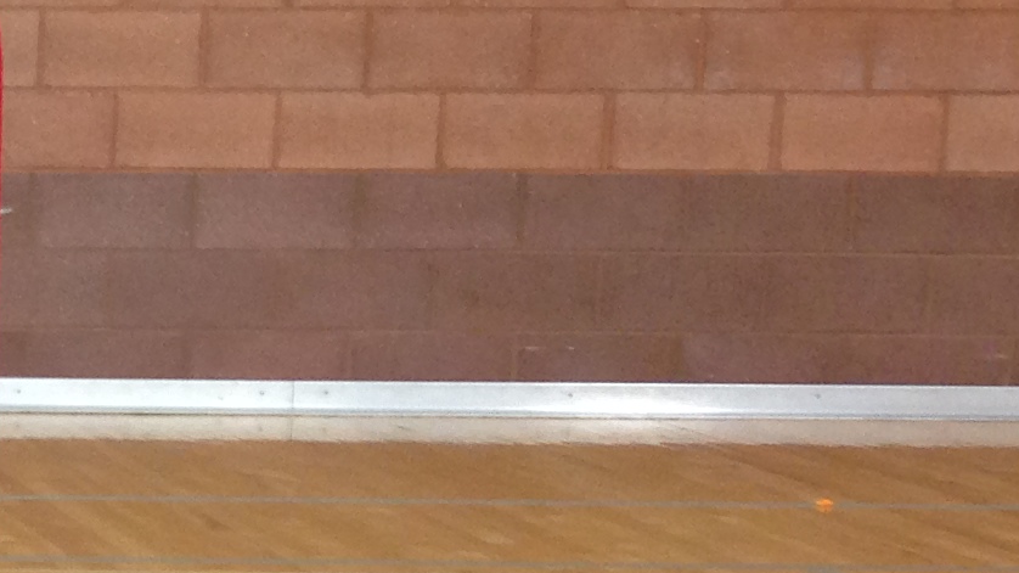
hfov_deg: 13.8
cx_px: -788
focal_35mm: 140
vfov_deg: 8.6
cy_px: 455
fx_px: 3782
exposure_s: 1/20
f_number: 2.4
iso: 100
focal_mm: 4.12
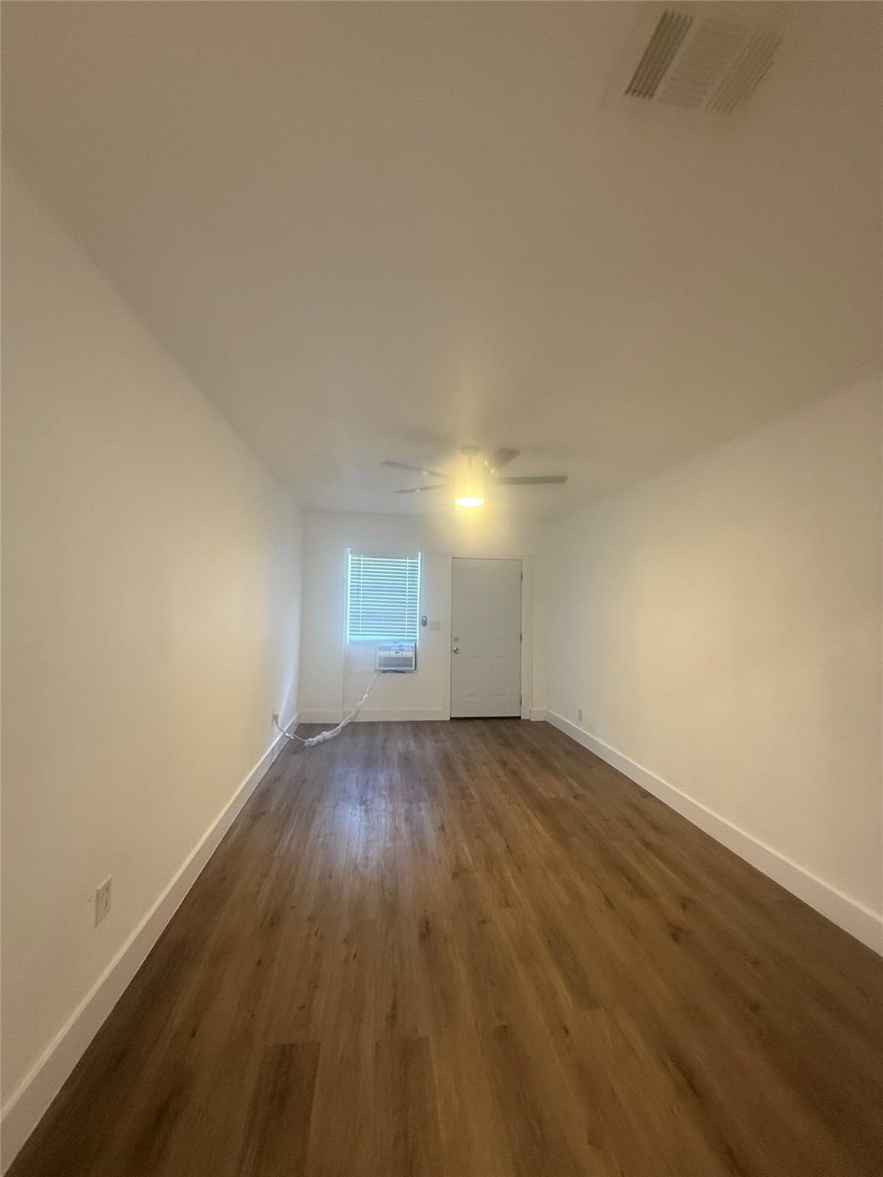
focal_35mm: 14
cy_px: 588
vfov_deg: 102.1
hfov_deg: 85.7
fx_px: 476
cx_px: 442
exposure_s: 1/60
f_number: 2.2
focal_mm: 2.22
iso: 400
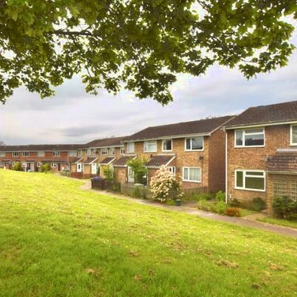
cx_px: 105
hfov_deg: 65.9
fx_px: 223
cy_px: 157
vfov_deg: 67.2
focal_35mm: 23
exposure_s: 1/200
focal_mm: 10
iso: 100
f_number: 10
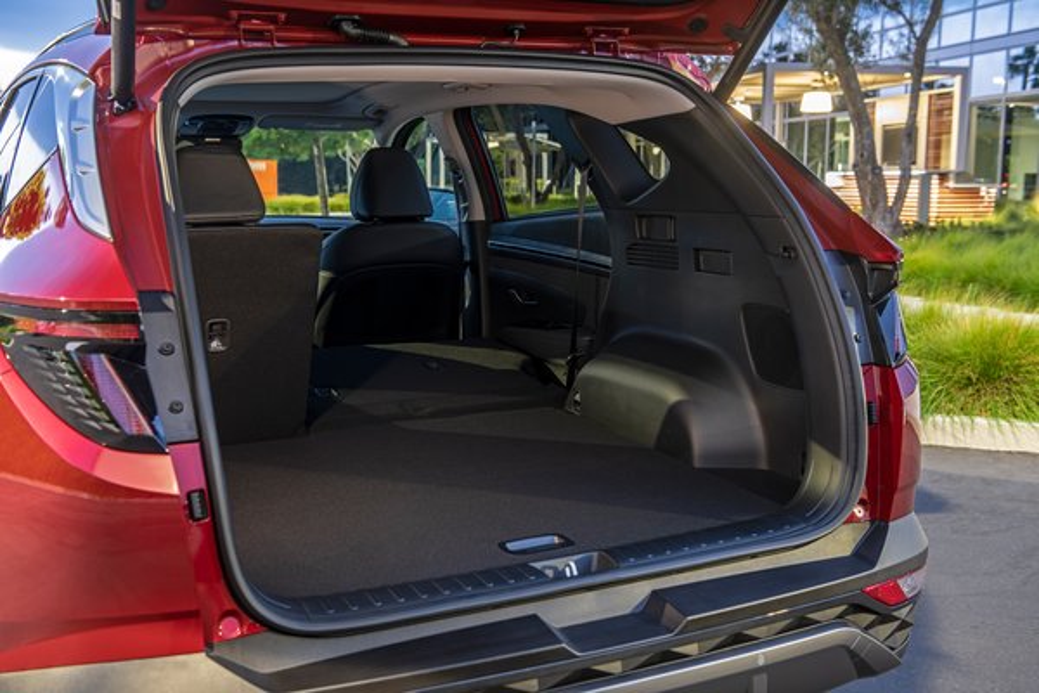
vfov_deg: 31.9
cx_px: 520
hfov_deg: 46.4
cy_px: 346
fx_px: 1212
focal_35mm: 42
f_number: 5
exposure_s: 20
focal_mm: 42
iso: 64
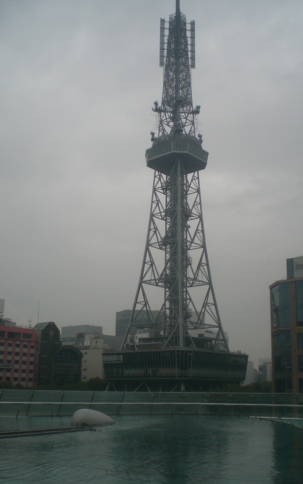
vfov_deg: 48.2
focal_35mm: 41
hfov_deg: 31.2
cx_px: 163
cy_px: 245
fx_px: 542
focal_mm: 6.3
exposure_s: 1/250
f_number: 3.1
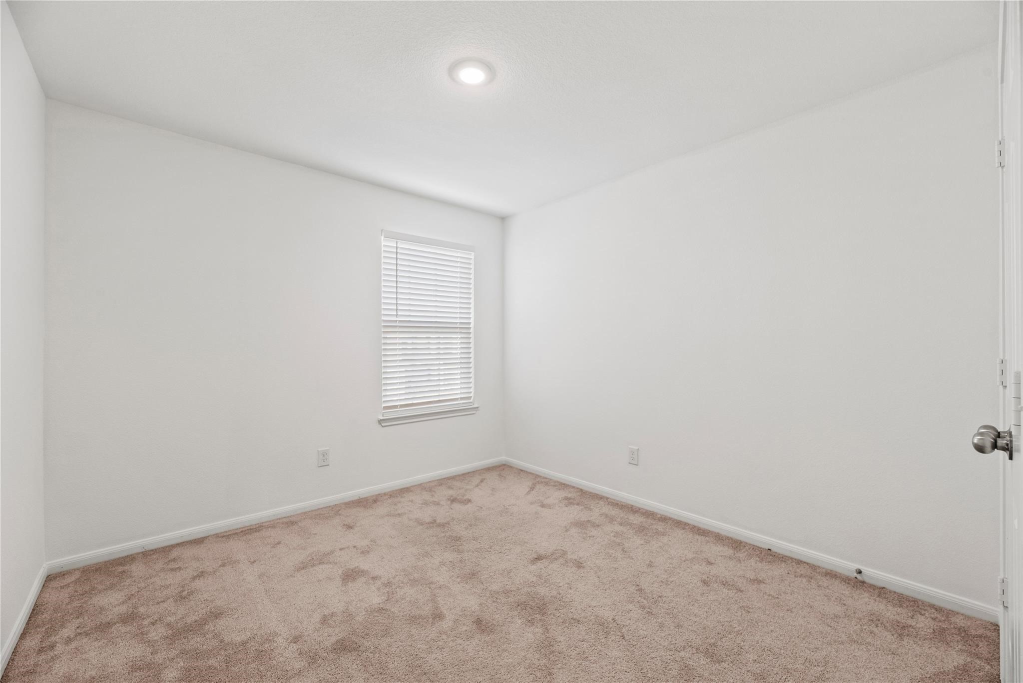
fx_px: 398
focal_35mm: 14
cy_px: 342
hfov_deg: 104.2
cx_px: 512
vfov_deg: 81.2
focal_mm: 14
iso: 400
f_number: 8
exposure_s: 1/4
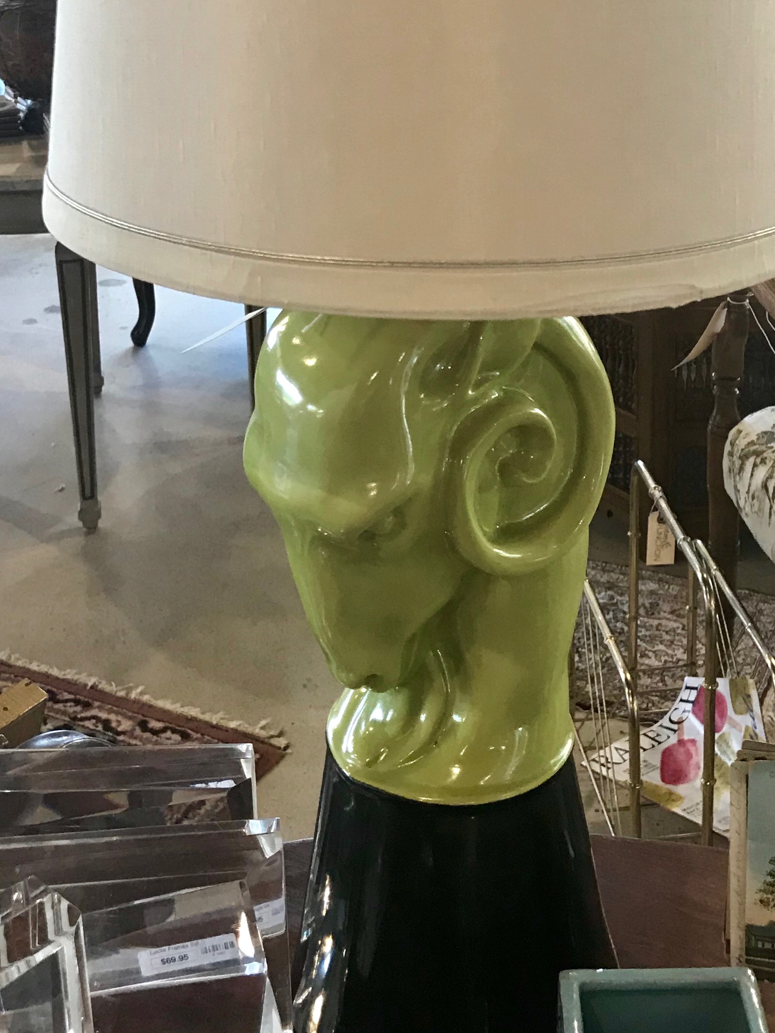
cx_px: 441
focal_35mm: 53
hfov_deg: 27.5
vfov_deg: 34.9
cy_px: 190
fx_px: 1582
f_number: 1.8
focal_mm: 3.99
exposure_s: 1/20
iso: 40
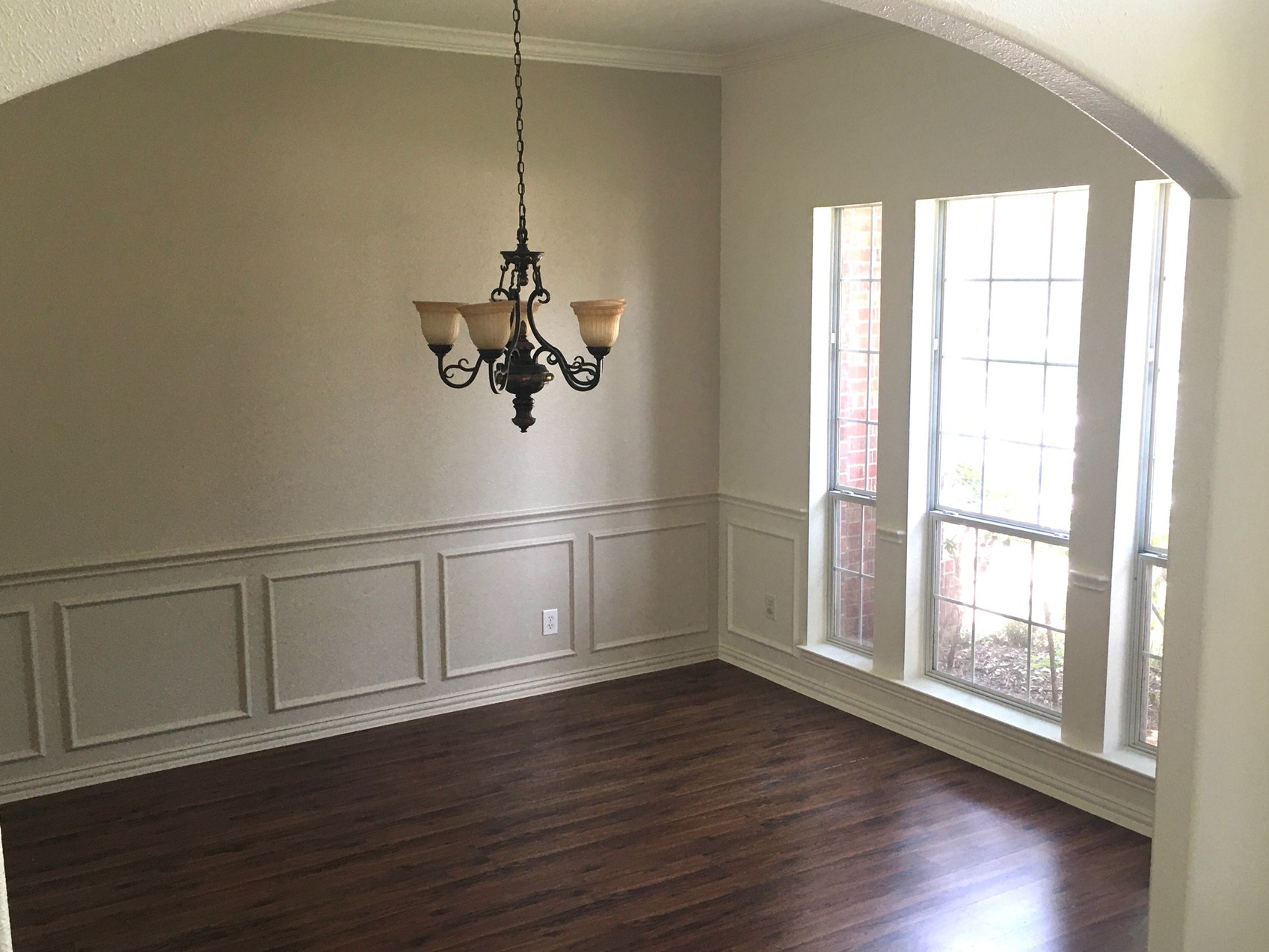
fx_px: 1283
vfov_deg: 40.7
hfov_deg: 52.6
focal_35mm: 35
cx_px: 649
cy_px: 498
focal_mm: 4.15
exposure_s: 1/30
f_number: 2.2
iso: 32
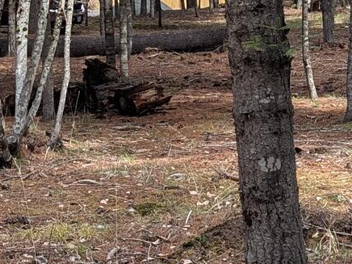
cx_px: 29
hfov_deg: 13.9
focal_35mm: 141
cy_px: 116
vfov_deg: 10.5
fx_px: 1434
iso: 37
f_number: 1.85
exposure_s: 1/277
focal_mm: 6.81
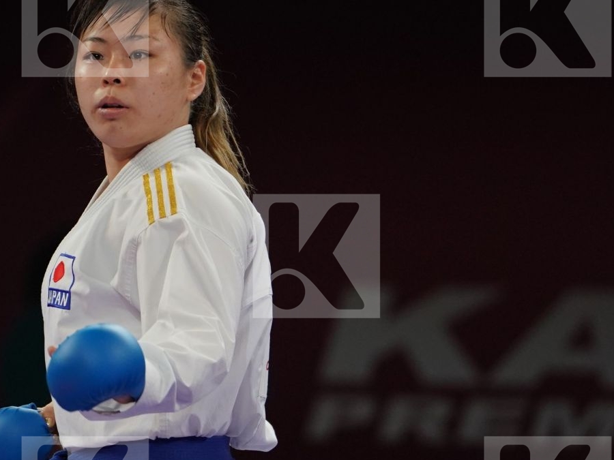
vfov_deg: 2.6
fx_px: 10235
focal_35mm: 577
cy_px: 256
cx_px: 85
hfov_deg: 3.4
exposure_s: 1/1000
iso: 1250
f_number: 2.8
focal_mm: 200
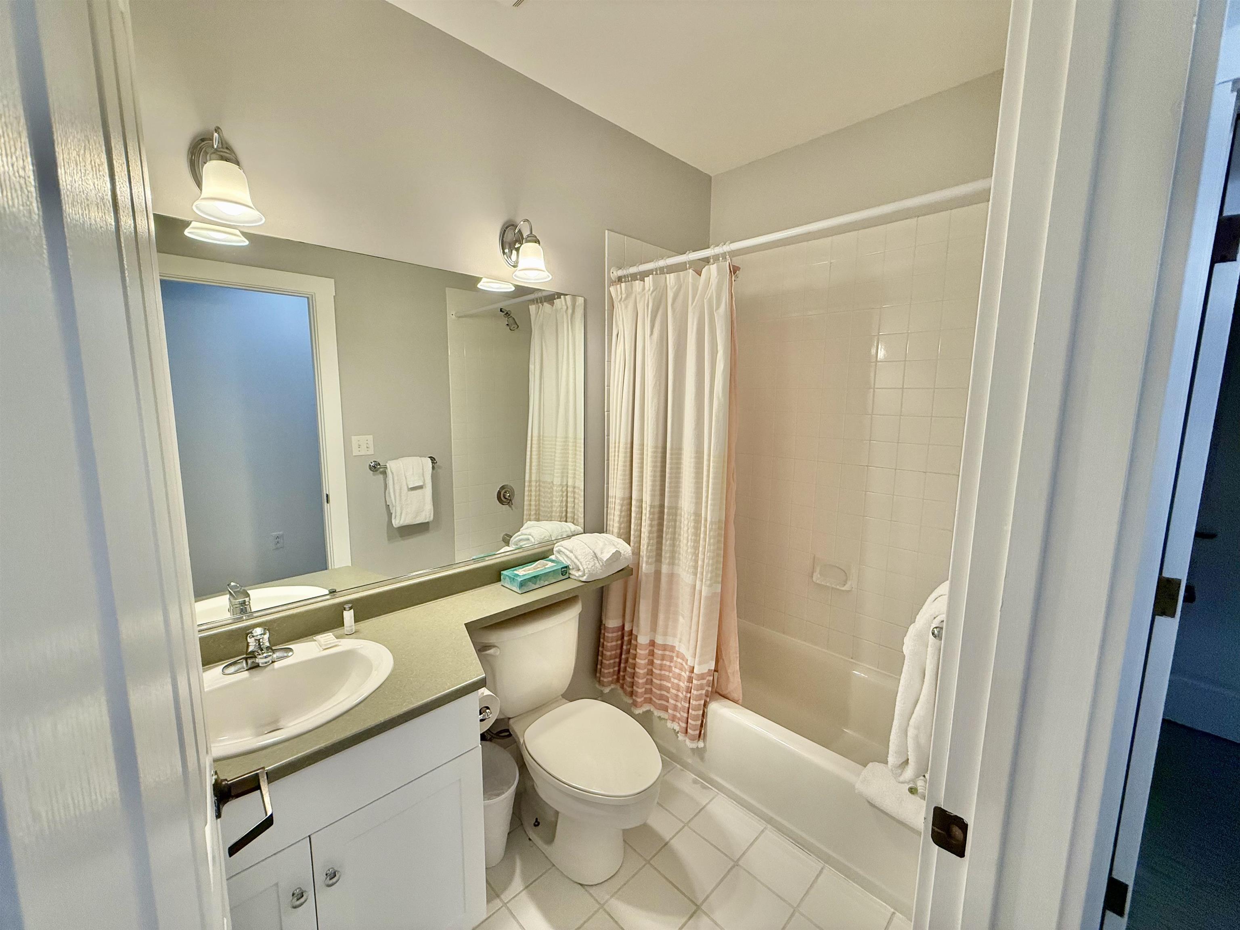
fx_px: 502
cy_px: 465
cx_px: 620
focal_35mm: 14
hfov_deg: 102.1
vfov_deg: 85.7
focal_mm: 2.22
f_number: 2.2
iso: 160
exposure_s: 1/120
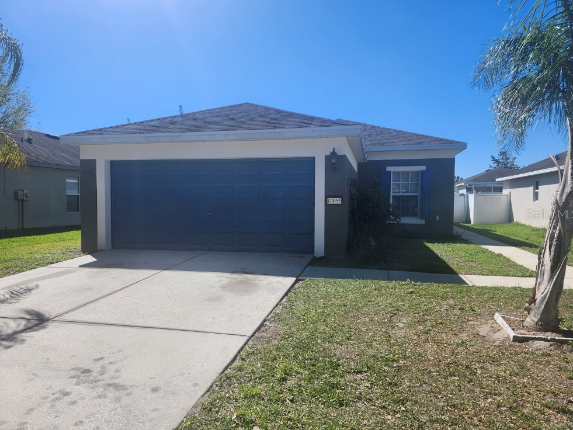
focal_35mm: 24
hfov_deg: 71.6
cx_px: 282
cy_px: 214
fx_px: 397
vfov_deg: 56.8
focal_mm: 5.54
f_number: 1.8
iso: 25
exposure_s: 1/1700
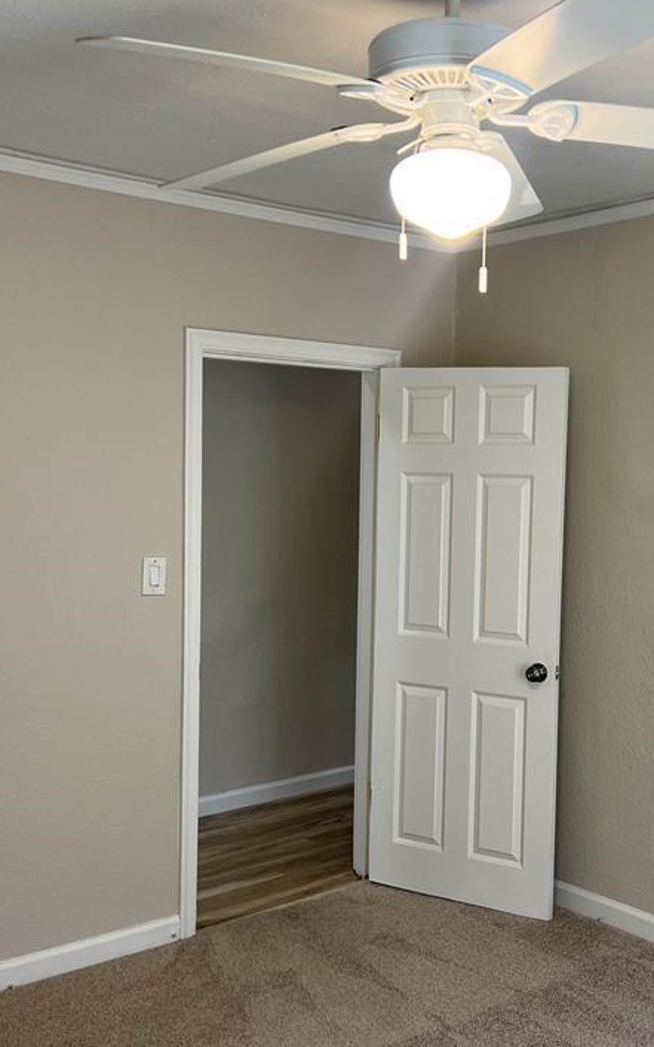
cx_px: 466
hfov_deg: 31.6
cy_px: 550
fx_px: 1141
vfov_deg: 49.3
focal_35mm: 40
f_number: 1.5
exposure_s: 1/60
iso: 80
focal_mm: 5.7
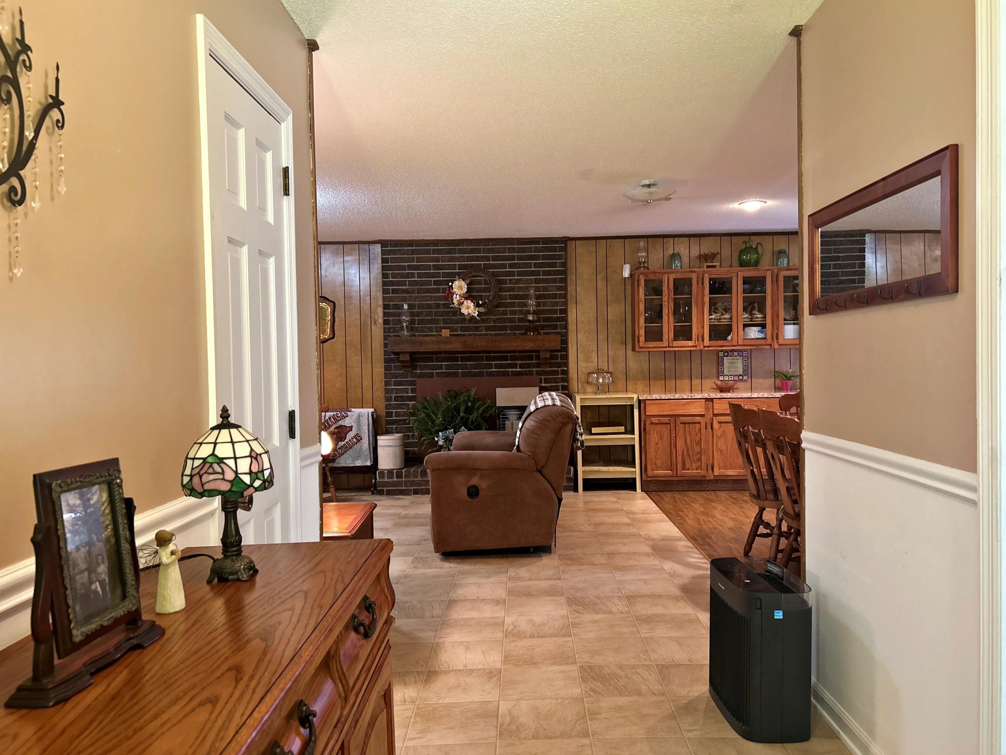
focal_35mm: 27
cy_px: 367
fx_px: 785
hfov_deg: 65.3
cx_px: 507
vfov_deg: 51.4
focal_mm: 5.7
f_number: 1.5
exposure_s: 1/60
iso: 320
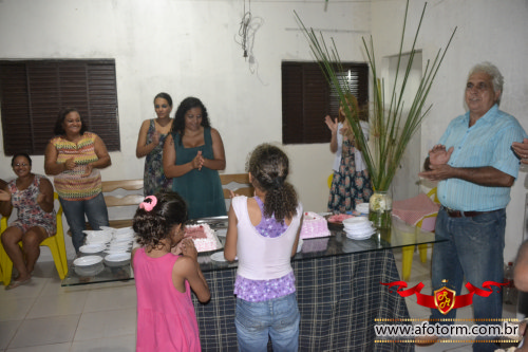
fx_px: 440
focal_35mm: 30
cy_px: 176
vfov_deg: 43.6
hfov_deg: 61.9
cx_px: 264
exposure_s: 1/60
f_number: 3.5
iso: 3200
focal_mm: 20
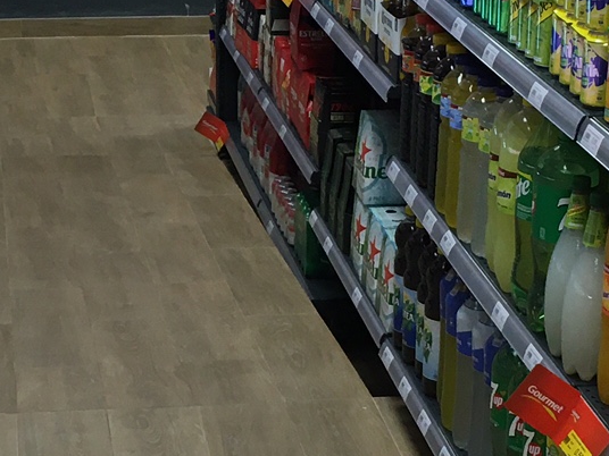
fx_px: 1918
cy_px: 191
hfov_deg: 18.0
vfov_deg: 13.6
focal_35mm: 109
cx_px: 164
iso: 40
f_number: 2.2
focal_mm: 4.15
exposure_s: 1/33
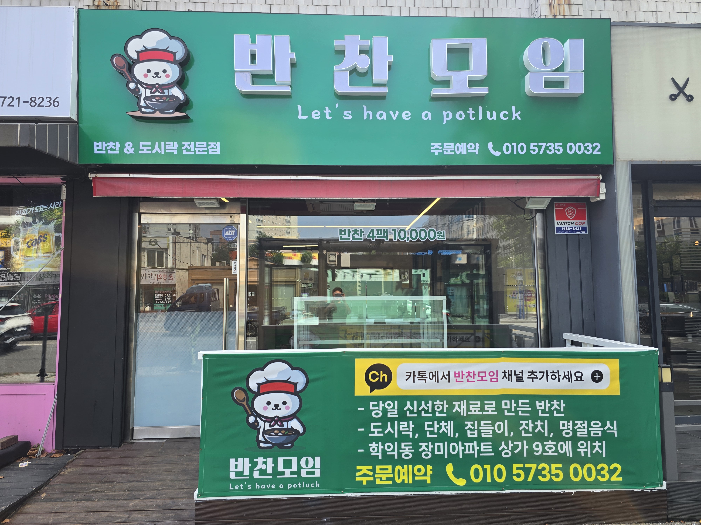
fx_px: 466
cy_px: 262
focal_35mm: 23
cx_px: 350
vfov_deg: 58.9
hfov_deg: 73.9
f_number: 1.7
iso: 12
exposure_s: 1/192
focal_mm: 6.3
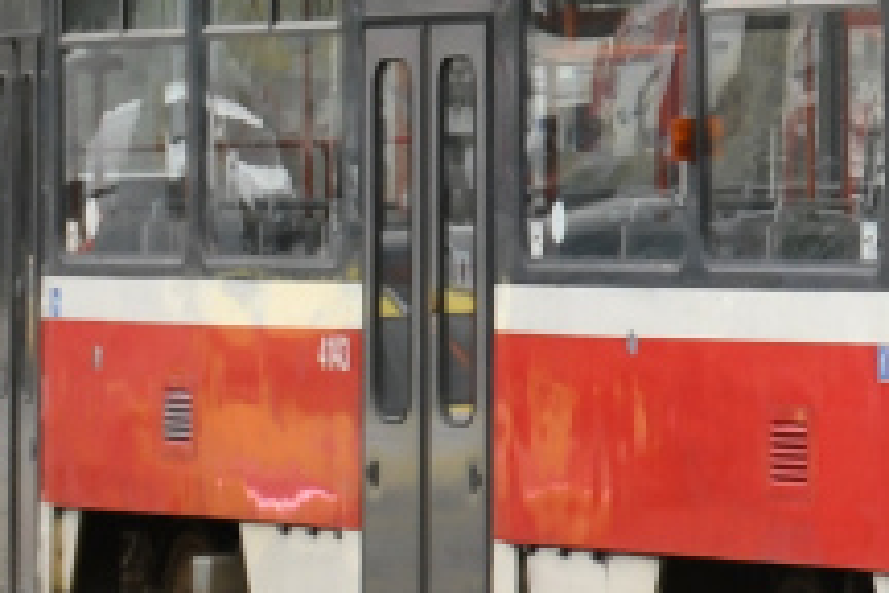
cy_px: -220
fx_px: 8914
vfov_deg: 3.8
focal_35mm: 361
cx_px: 2486
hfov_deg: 5.4
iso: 200
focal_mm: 40
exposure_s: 1/1000
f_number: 5
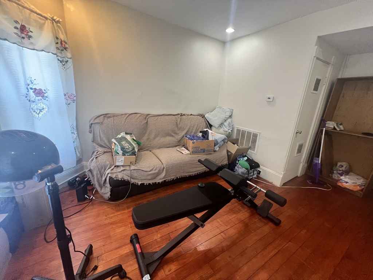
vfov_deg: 89.9
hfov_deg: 106.2
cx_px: 186
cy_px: 140
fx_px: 140
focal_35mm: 13
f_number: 1.8
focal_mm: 1.57
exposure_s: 1/60
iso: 500
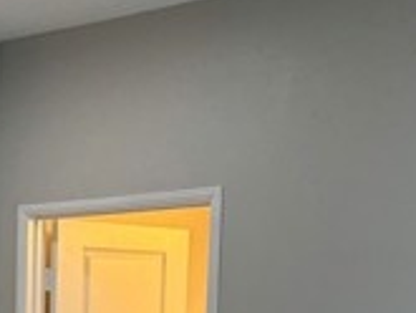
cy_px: 467
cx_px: -35
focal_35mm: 93
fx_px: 1118
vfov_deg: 14.8
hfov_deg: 20.2
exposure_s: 1/120
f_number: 1.78
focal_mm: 6.76
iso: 125
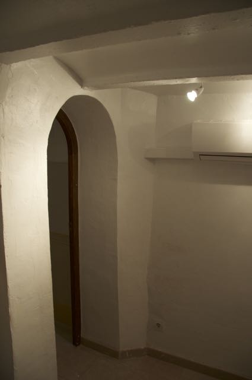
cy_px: 190
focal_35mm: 27
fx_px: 284
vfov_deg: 67.4
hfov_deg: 47.8
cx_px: 126
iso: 500
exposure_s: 1/60
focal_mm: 18
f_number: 4
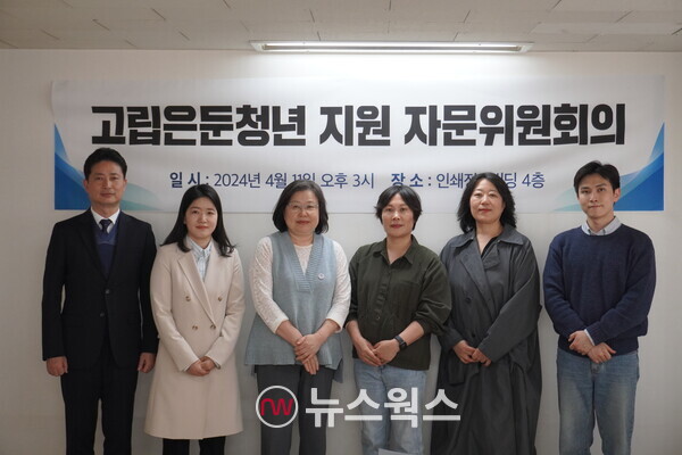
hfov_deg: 35.1
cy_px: 228
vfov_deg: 23.8
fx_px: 1080
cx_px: 341
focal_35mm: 57
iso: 1000
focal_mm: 38
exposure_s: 1/160
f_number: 5.6
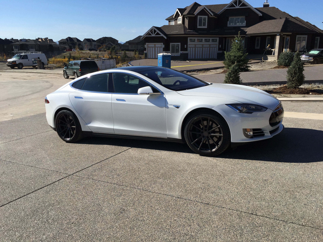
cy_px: 121
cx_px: 162
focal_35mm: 29
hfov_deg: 61.7
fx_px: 271
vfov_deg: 48.2
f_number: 2.2
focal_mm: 4.15
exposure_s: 1/3049
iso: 32
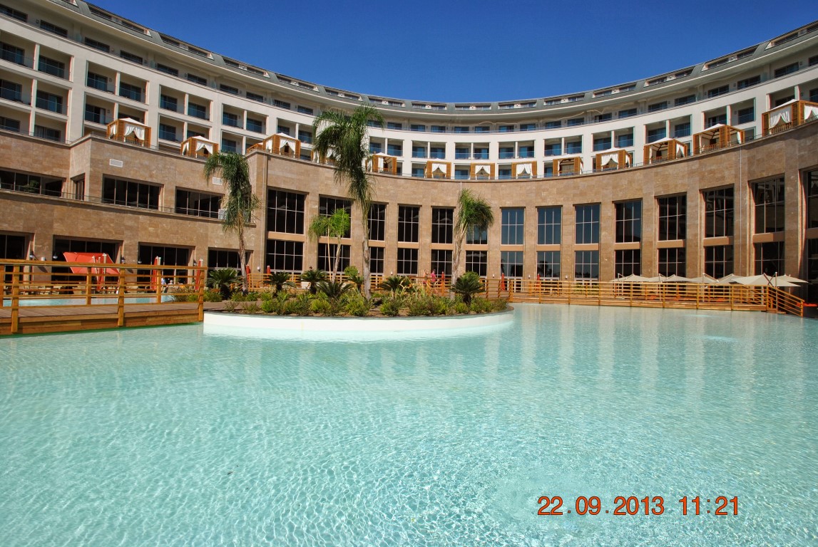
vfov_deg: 67.5
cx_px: 409
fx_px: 410
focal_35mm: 18
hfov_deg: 89.9
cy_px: 274
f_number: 10
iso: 100
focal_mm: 12
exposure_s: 1/400
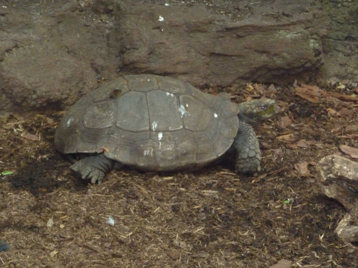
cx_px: 179
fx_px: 2058
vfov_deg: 7.5
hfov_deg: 9.9
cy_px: 134
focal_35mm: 199
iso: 1000
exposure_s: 1/50
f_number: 4.8
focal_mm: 34.2
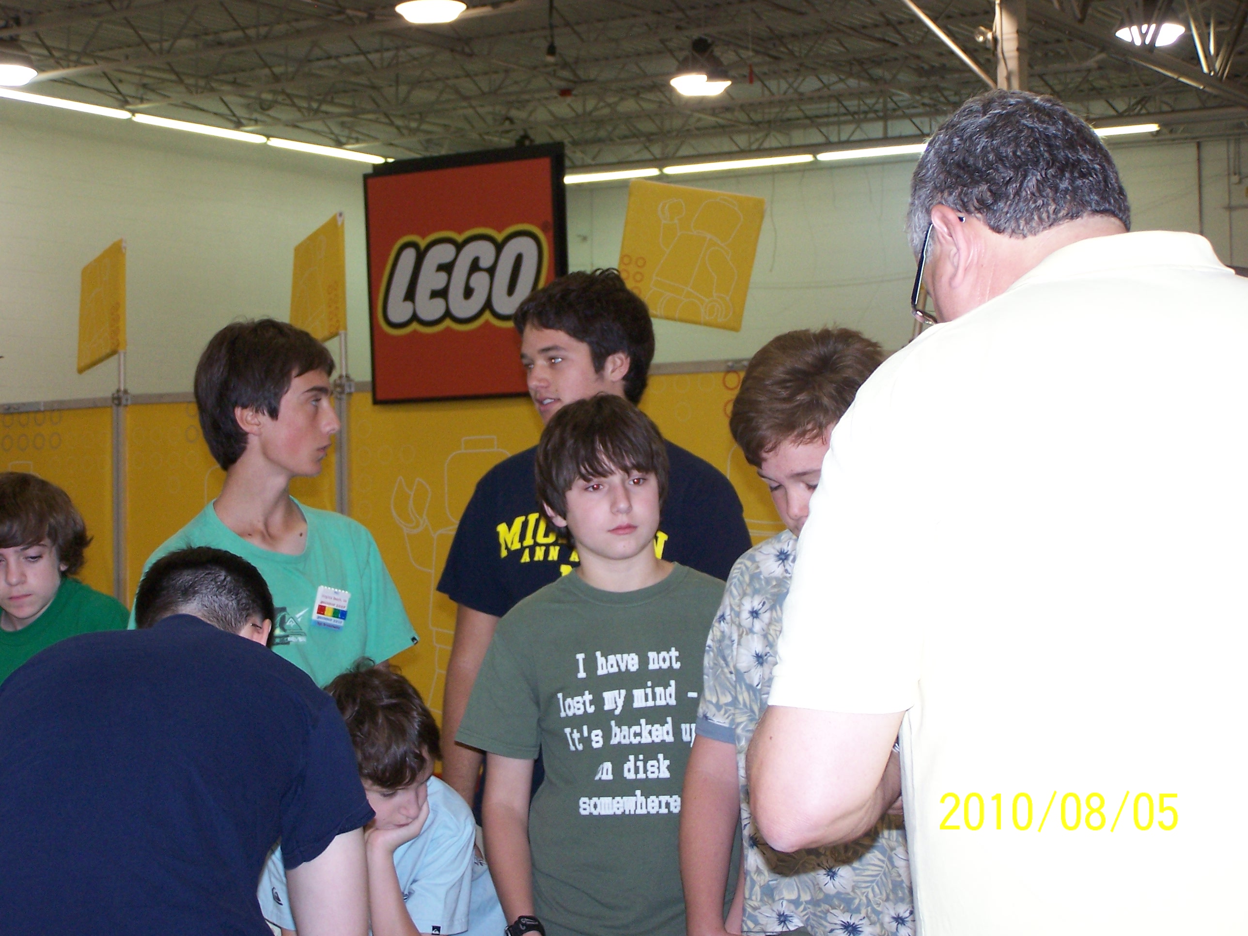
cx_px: 624
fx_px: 2488
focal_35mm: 69
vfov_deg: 21.3
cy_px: 468
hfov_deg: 28.2
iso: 140
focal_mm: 11.5
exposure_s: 1/90
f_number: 3.2
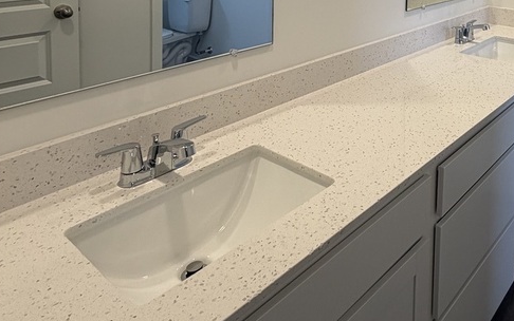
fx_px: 462
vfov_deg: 33.2
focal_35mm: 33
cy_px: -38
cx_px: 421
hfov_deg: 53.7
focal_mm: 2.22
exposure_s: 1/120
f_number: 2.2
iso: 100
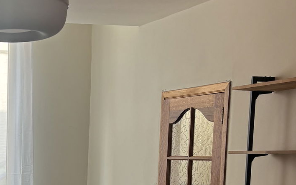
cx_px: 4
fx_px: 670
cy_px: 271
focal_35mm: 83
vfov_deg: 14.7
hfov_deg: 23.9
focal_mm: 5.96
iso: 64
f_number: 1.6
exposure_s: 1/121
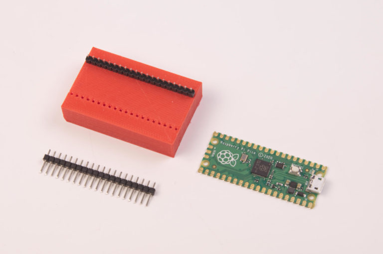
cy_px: 127
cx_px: 192
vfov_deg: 14.7
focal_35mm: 93
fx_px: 988
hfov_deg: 21.9
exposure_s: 1/30
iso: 200
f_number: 7.1
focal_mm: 62
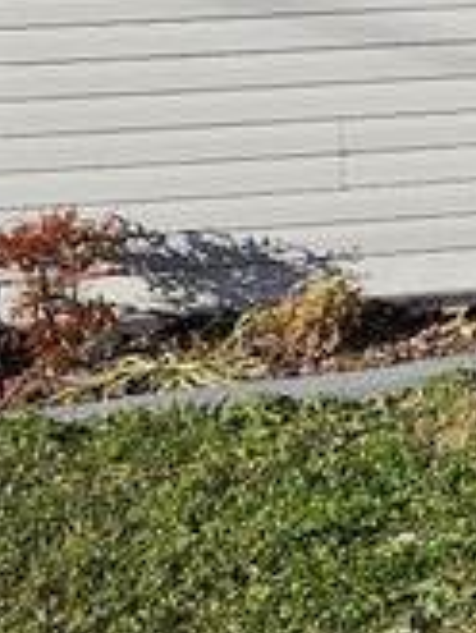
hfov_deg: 9.5
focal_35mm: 134
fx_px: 2454
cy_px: -257
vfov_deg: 14.0
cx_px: 1255
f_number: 1.8
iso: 25
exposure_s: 1/1829
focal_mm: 5.4
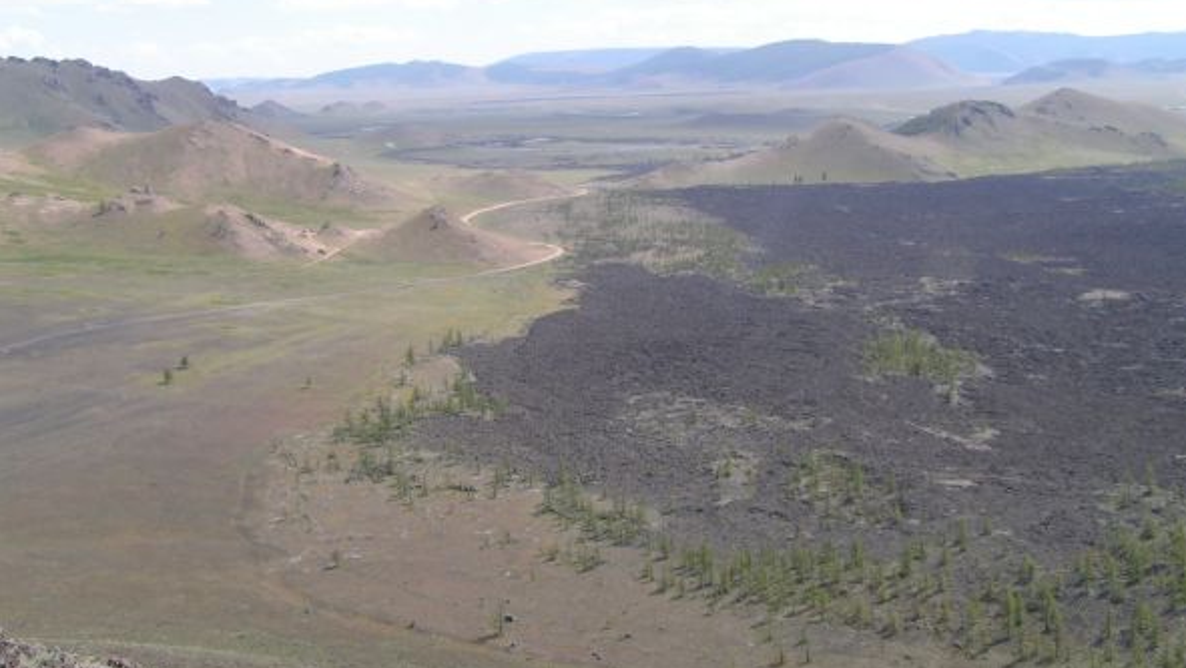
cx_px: 598
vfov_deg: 28.3
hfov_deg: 48.3
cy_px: 263
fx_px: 1321
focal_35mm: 42
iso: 50
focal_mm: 6.3
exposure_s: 1/200
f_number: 5.6
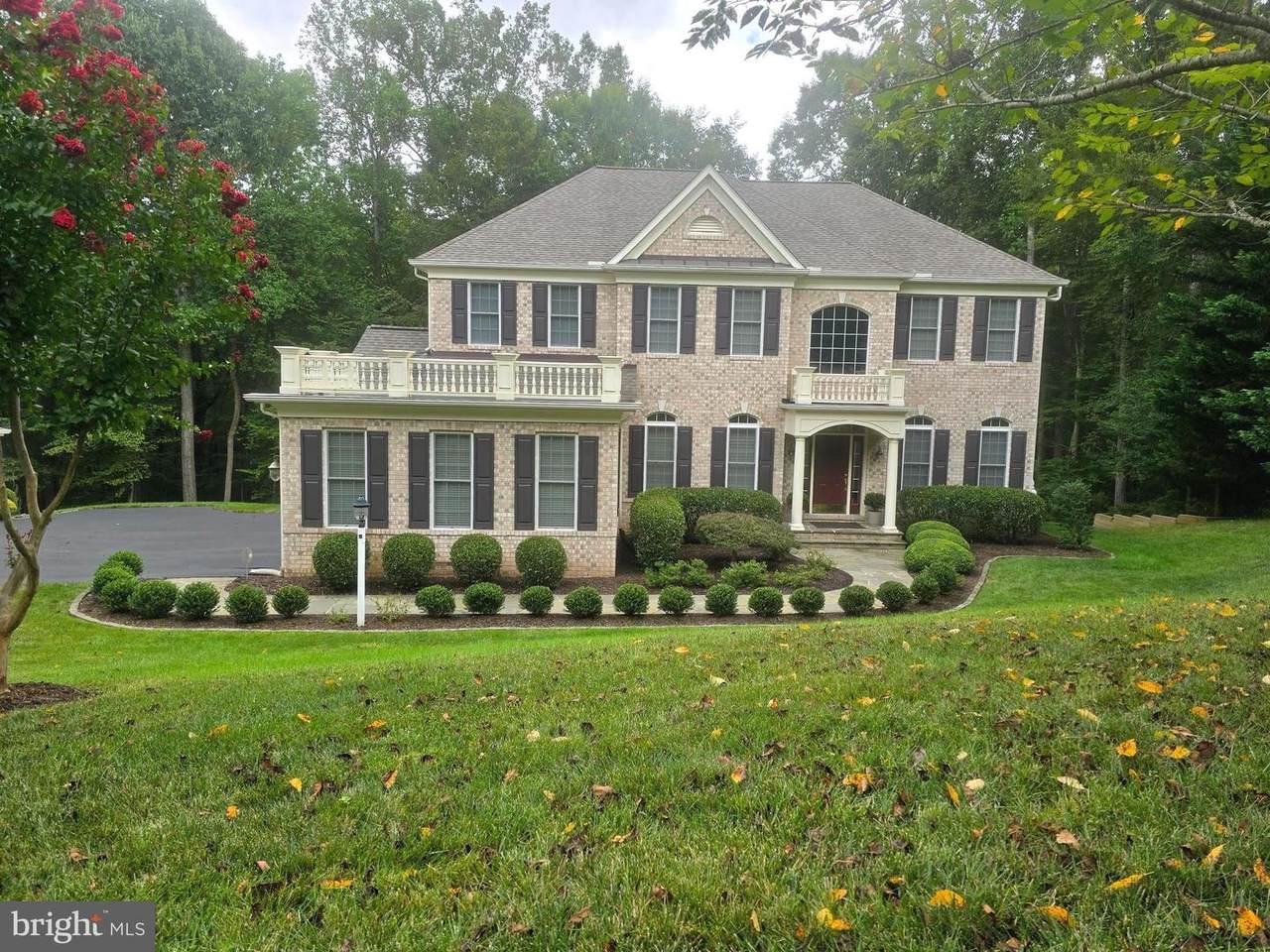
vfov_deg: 58.9
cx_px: 635
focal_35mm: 23
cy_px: 476
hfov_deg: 73.9
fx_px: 844
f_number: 1.7
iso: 12
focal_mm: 6.3
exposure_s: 1/562
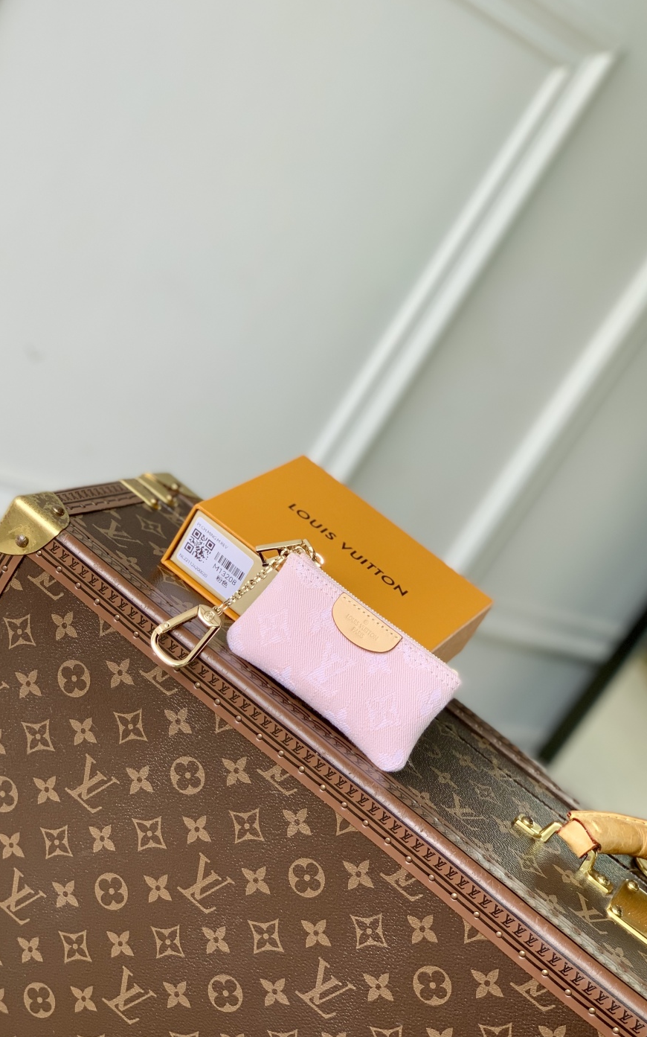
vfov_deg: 35.7
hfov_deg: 22.7
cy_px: 523
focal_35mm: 57
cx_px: 305
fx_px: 1609
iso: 20
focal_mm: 6
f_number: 2.4
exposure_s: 1/122
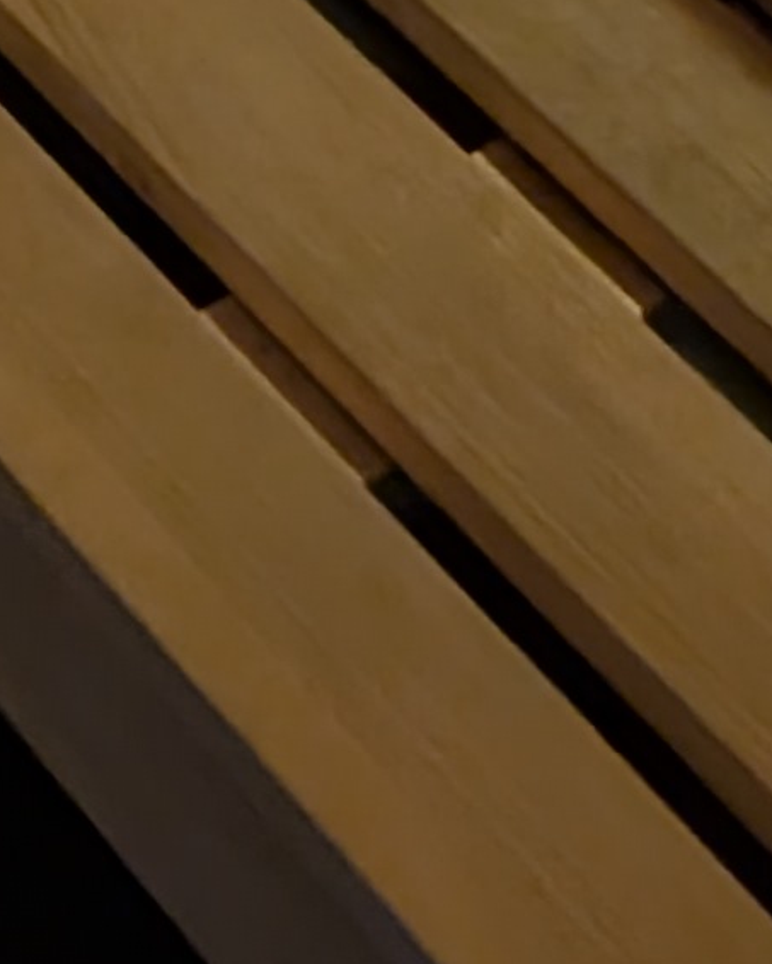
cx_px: 211
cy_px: -1822
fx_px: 4825
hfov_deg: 9.1
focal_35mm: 169
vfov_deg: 9.3
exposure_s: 1/18.8
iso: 3268
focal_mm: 6.9
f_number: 1.68
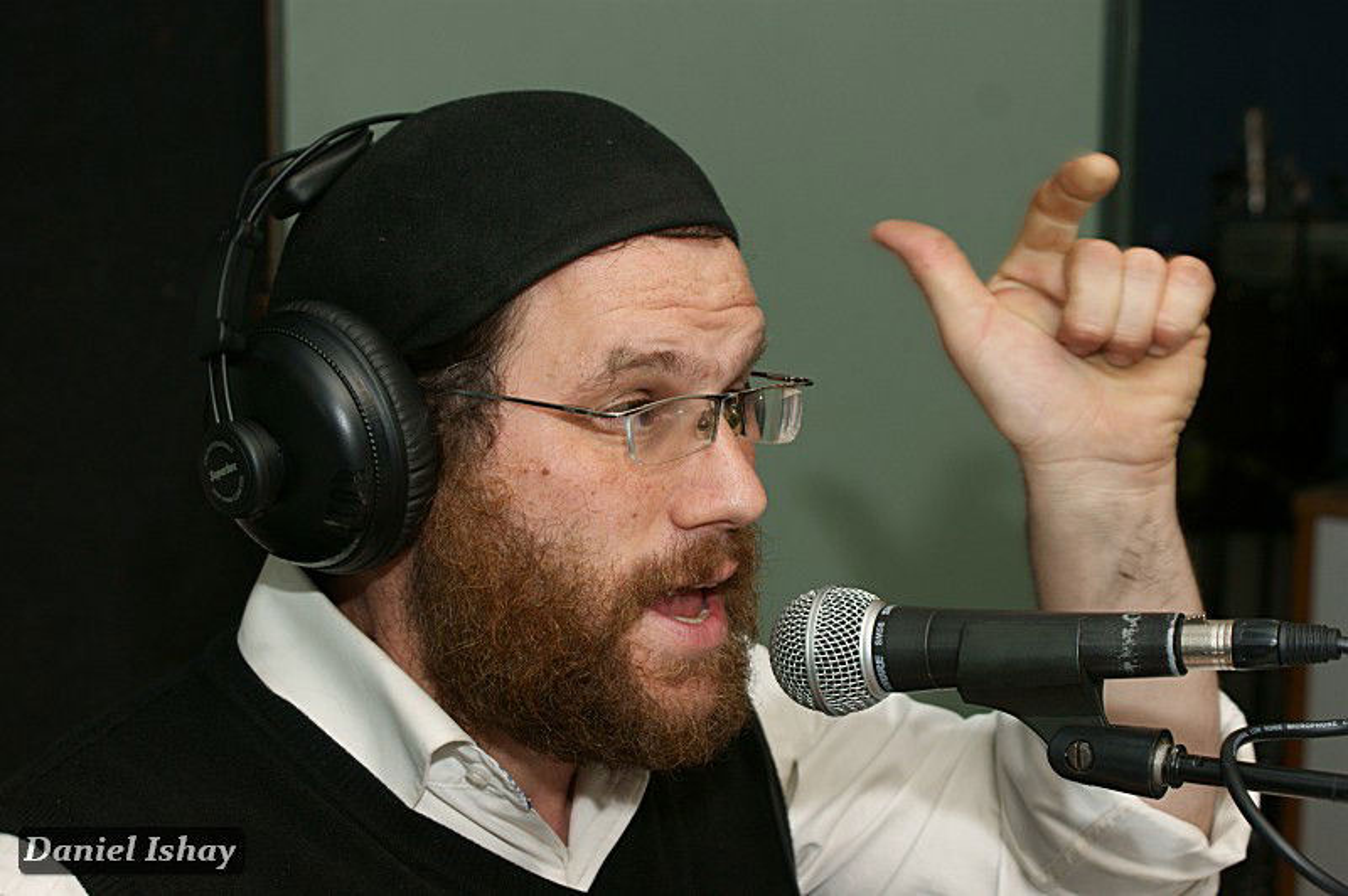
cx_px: 674
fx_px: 2525
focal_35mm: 68
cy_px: 448
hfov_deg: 29.9
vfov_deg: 20.1
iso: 100
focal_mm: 45
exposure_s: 1/60
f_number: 5.6
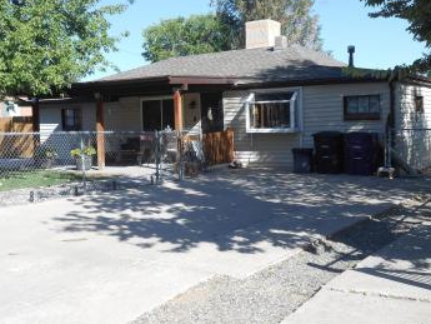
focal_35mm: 44
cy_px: 149
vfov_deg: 32.9
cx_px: 199
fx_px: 548
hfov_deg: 42.9
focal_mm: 6.8
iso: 80
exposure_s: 1/320
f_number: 4.2
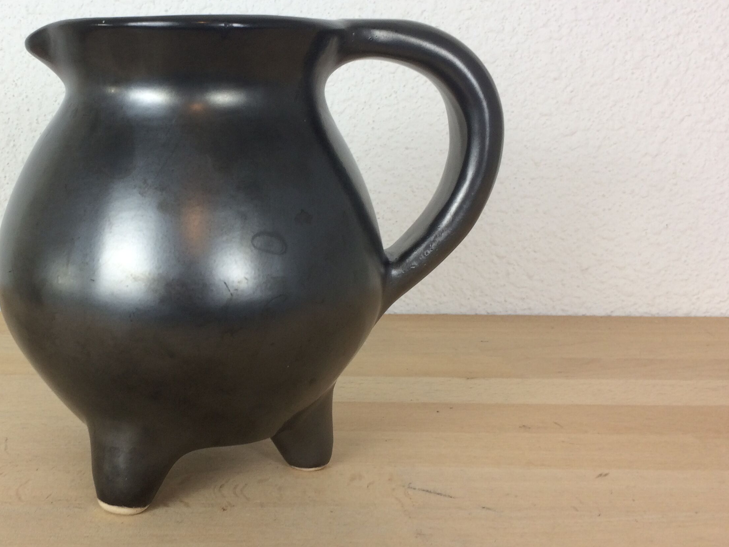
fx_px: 906
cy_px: 244
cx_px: 200
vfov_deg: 33.6
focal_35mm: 43
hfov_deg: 42.7
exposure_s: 1/50
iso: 40
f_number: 2.2
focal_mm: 4.15
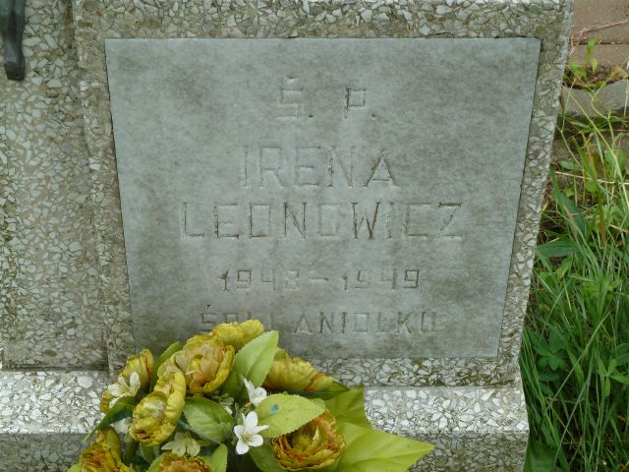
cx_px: 314
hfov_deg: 25.0
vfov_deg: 18.9
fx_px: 1417
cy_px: 236
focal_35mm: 78
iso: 80
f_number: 4.2
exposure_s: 1/125
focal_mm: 12.8
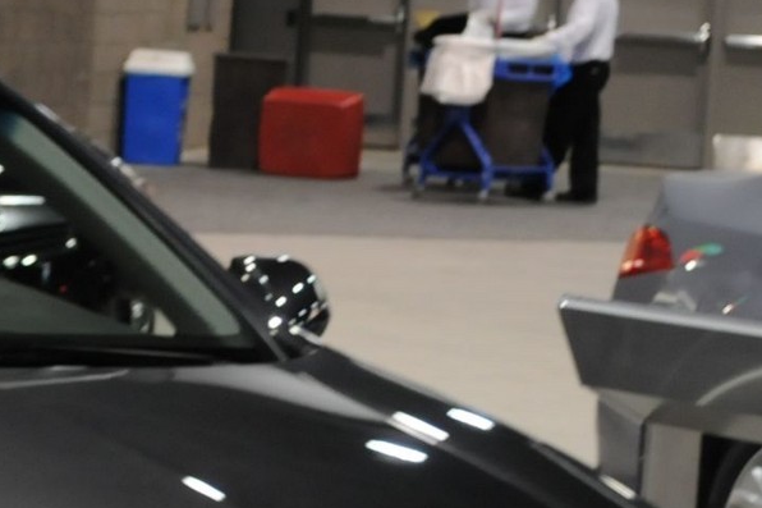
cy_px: 502
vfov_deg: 6.2
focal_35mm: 220
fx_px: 4657
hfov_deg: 9.1
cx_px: -432
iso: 800
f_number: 5
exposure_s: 1/30
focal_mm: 35
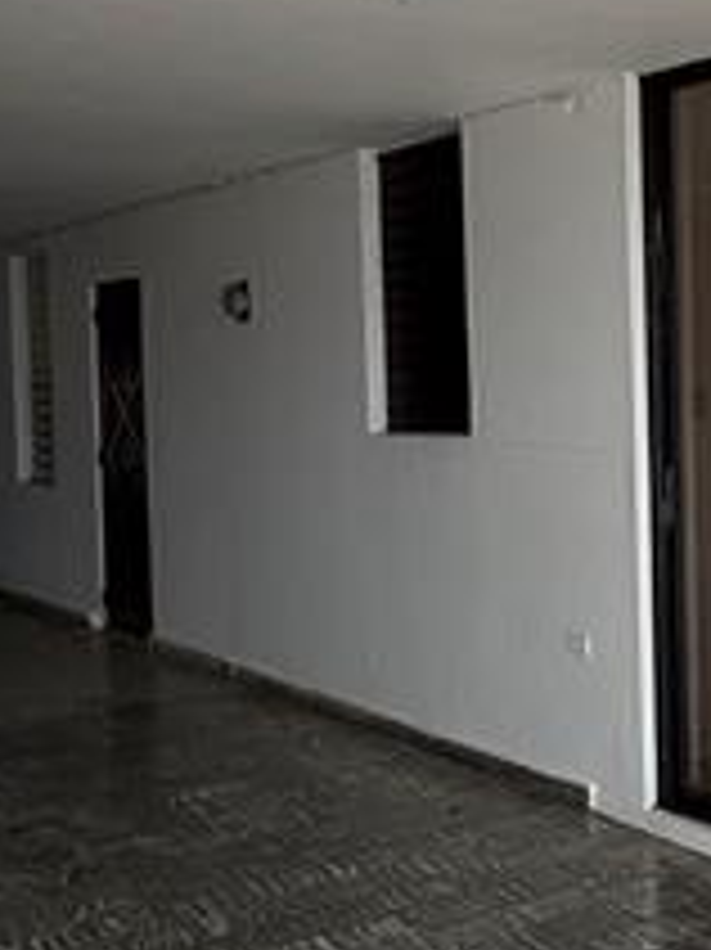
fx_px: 1398
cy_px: 437
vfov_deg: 37.5
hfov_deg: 22.5
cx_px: 1112
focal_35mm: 51
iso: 50
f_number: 2.2
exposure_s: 1/169
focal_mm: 2.22
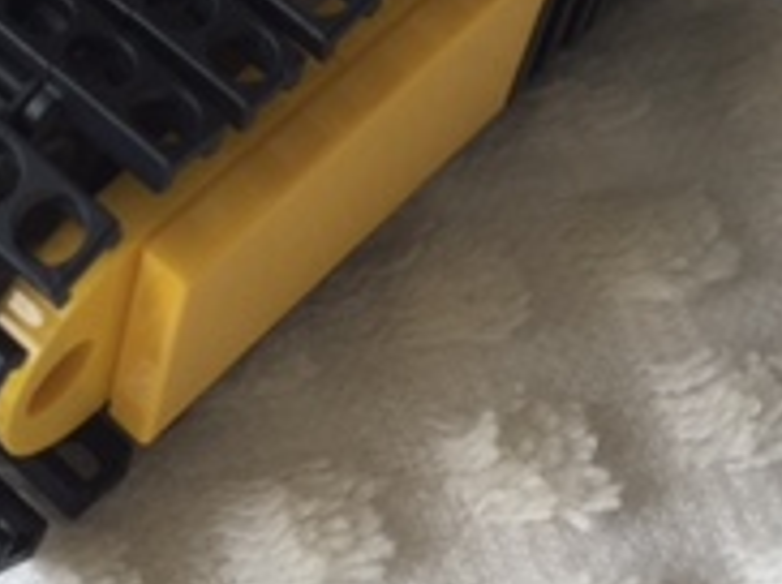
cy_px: -429
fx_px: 2301
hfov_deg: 18.9
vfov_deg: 13.2
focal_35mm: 102
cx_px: 34
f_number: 2.2
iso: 32
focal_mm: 4.15
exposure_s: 1/120
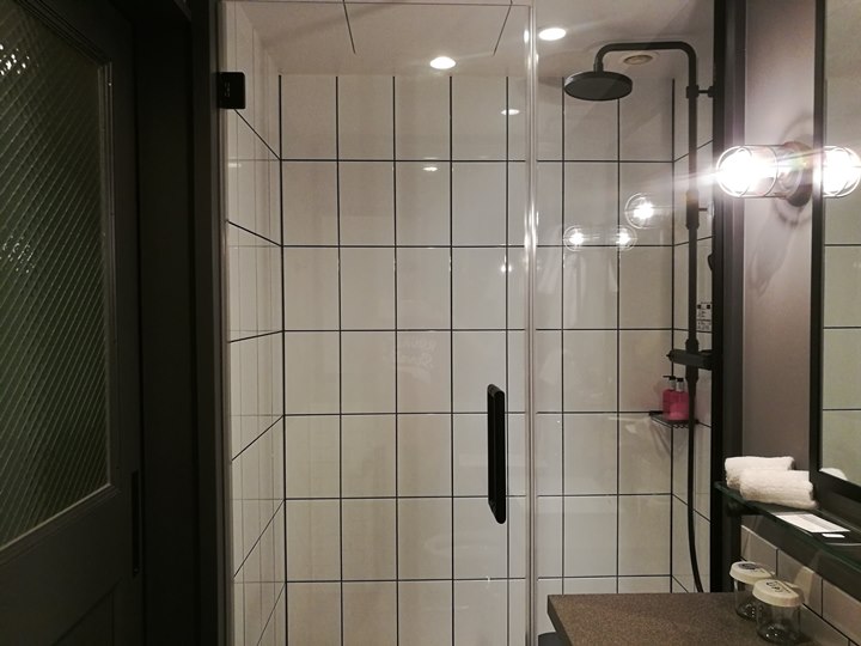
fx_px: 672
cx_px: 430
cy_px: 323
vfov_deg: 51.4
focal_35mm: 27
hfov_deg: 65.3
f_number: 2.2
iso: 250
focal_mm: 4.5
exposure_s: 1/30
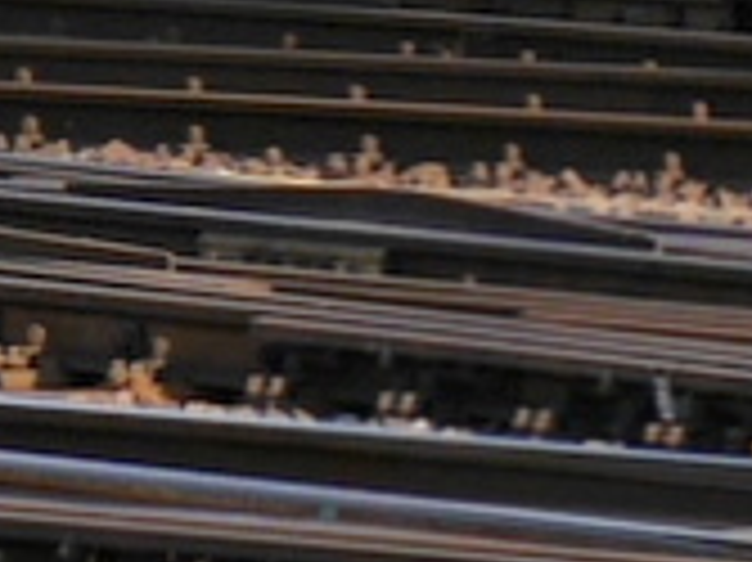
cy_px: -964
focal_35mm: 647
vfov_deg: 2.3
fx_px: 14045
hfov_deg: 3.0
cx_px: 1707
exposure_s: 1/400
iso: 160
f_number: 5.6
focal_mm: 45
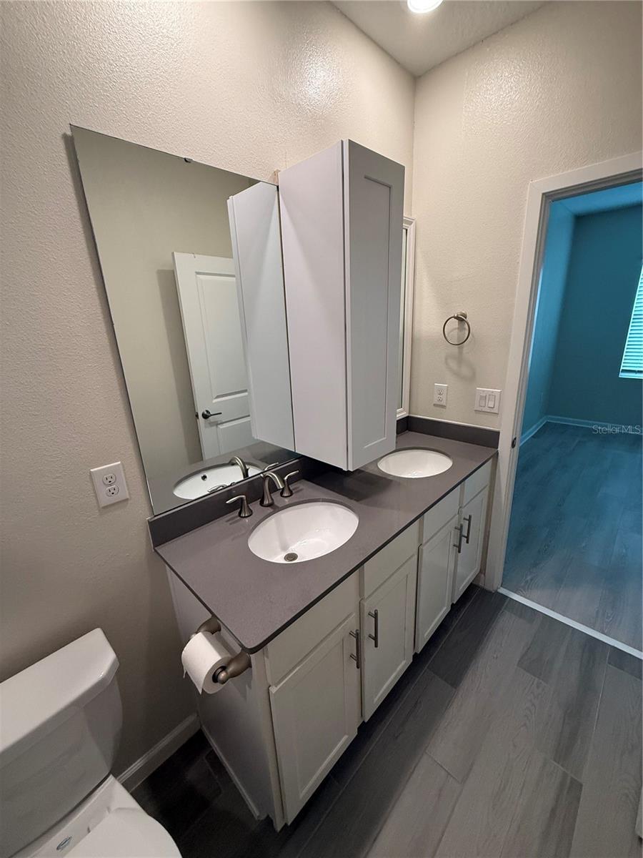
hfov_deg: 85.7
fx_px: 347
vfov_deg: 102.1
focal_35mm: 14
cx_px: 322
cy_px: 429
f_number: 2.2
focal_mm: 2.22
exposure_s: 1/120
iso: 250
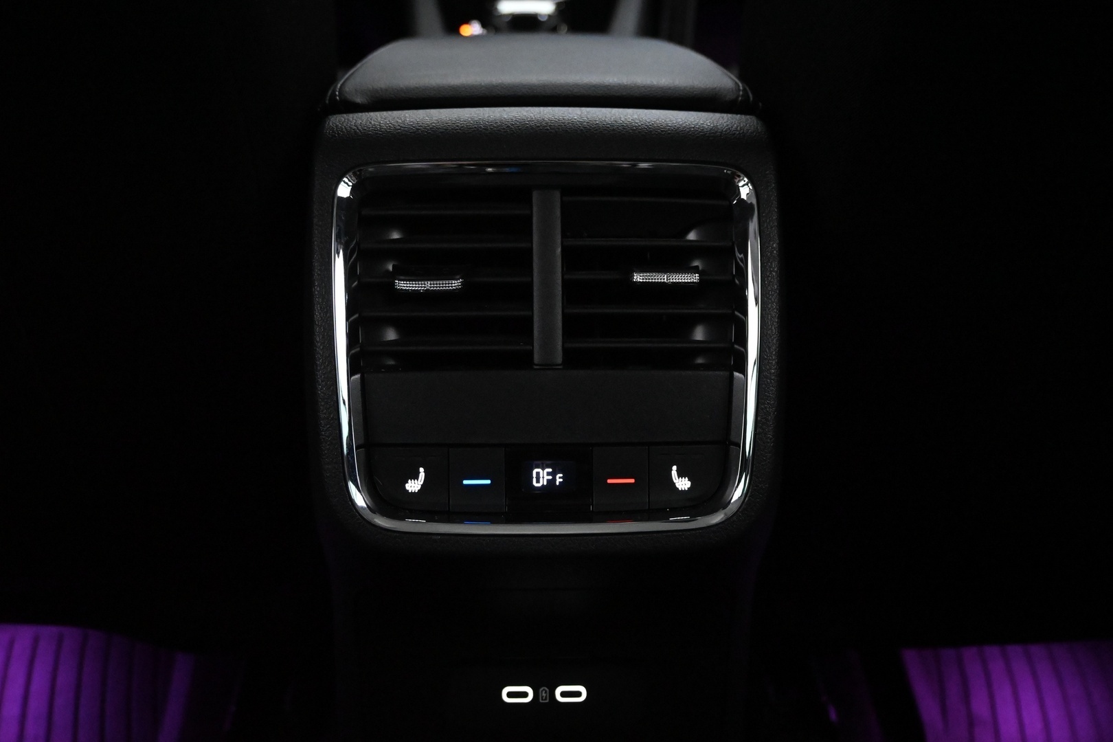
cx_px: 556
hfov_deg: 48.7
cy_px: 371
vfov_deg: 33.6
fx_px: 1229
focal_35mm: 40
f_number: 4.5
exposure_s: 1/40
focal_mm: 26.5
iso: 7200
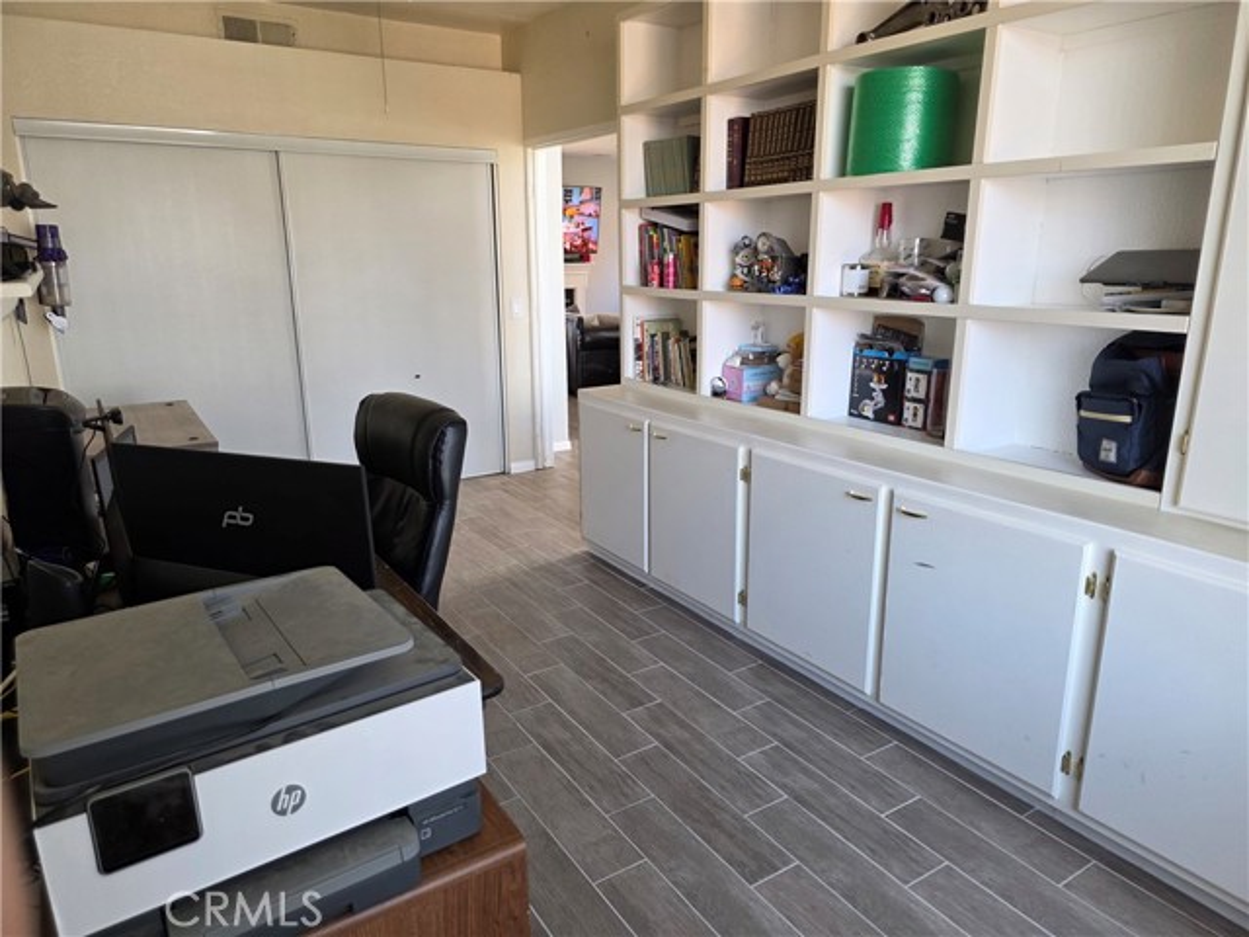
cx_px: 624
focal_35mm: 23
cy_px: 468
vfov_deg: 58.9
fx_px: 830
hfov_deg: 73.9
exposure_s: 1/120
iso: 200
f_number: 1.7
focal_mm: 6.3
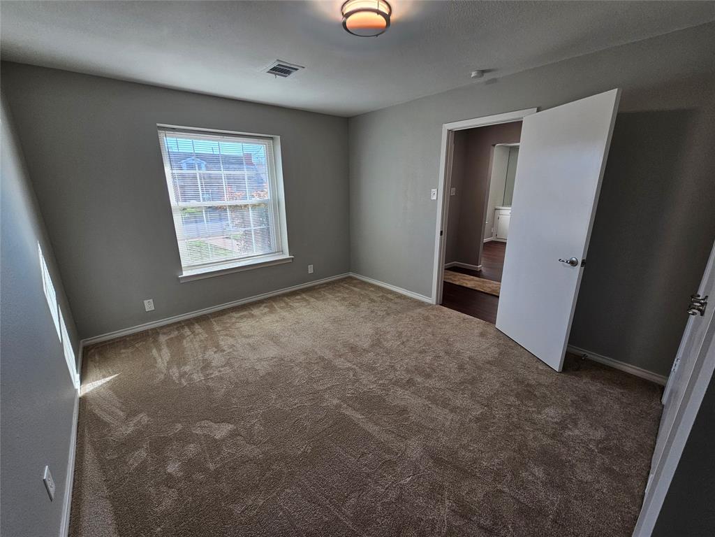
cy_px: 268
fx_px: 269
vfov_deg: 89.9
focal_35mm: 13
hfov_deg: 106.2
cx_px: 358
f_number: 2.2
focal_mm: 2.2
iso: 80
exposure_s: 1/120
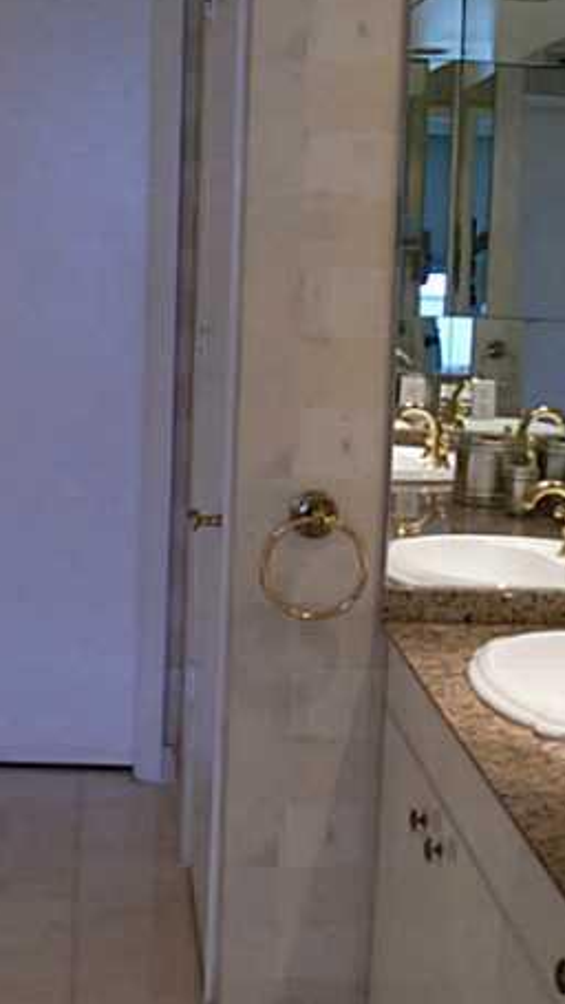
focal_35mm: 69
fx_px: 1837
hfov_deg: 17.4
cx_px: 194
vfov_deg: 30.6
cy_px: 470
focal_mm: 6.3
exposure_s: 1/60
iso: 200
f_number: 2.8
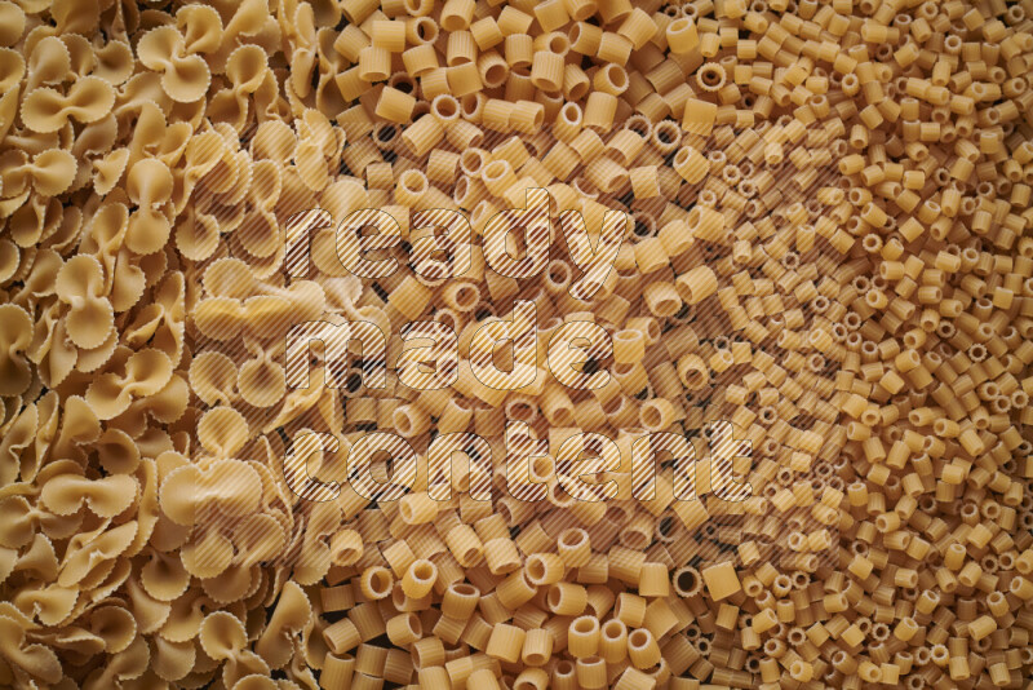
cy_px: 345
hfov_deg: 39.6
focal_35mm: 50
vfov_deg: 27.0
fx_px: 1435
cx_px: 516
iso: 160
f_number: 8
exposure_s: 1/100
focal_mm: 50
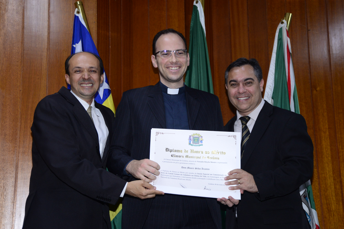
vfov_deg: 23.4
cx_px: 172
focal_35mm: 58
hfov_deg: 34.5
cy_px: 114
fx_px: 554
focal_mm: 58
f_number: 5
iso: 1600
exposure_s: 1/125
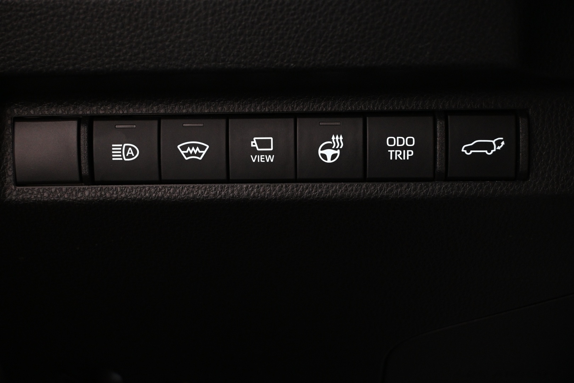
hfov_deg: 38.9
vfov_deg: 26.5
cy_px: 192
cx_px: 287
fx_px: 813
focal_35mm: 51
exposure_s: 1/15
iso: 1600
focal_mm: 34
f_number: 5
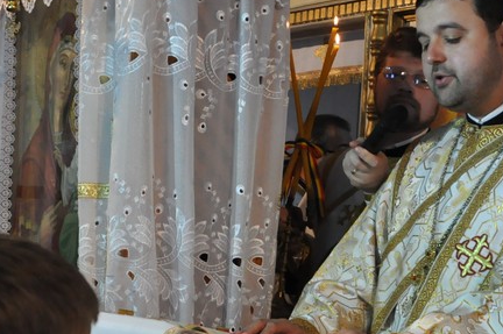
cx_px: 320
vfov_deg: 17.7
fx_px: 1047
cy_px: 335
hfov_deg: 26.9
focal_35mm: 75
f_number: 4
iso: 1600
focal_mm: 18
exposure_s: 1/160
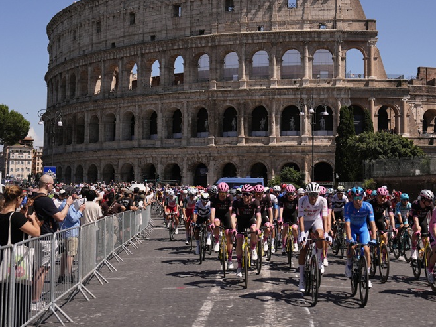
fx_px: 718
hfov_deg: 33.3
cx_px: 314
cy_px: 133
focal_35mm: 57
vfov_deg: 25.6
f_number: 4
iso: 320
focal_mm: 39
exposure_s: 1/8000
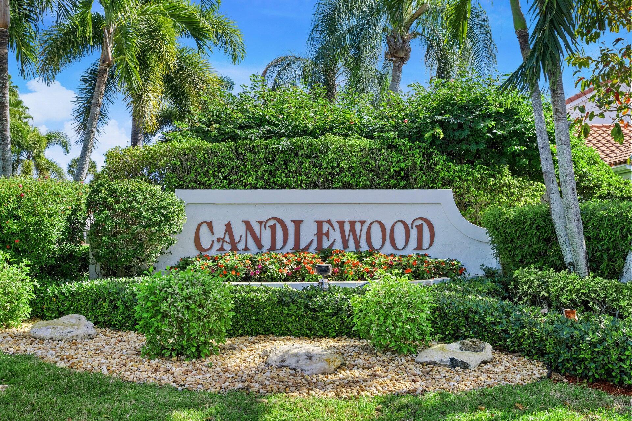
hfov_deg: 53.1
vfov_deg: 36.9
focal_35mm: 36
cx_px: 316
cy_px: 210
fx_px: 632
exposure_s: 1/1000
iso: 320
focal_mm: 24
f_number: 5.6
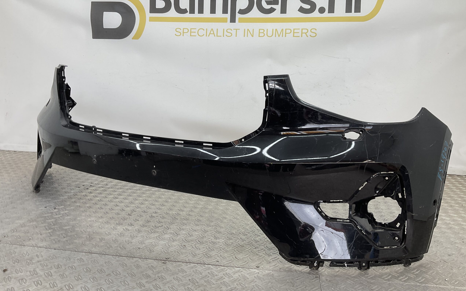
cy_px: 135
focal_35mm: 31
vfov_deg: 40.6
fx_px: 394
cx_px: 235
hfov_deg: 61.2
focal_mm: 3
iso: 16
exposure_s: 1/109
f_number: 1.8
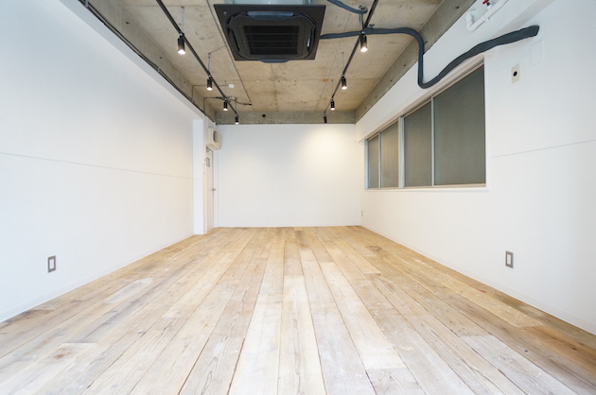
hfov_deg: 100.5
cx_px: 298
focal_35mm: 15
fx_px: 248
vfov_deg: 77.1
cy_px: 198
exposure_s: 1/60
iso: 1600
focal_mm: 10
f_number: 4
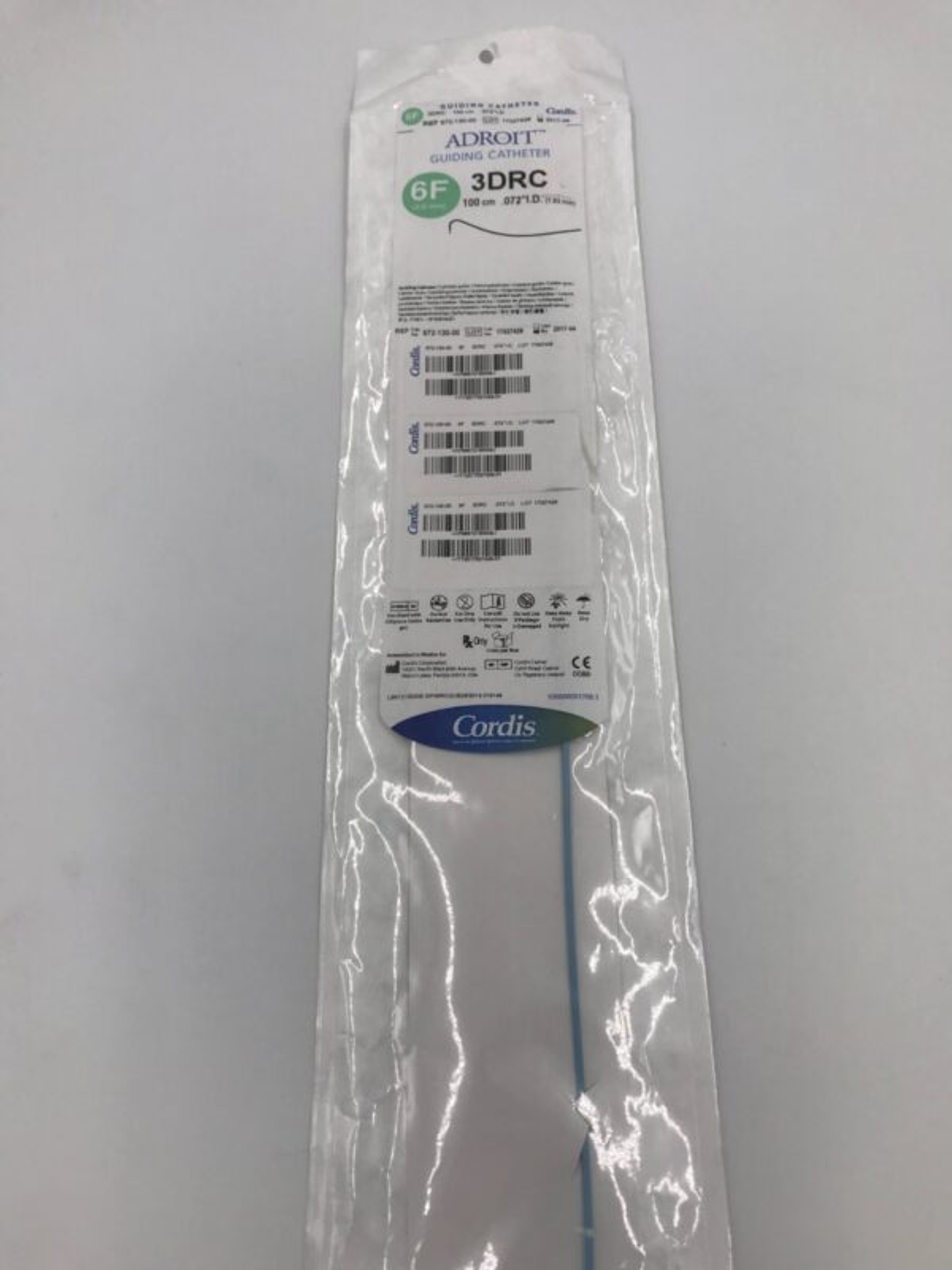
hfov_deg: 49.7
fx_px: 1027
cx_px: 476
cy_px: 635
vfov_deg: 63.4
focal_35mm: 28
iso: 20
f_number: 1.8
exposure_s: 1/320
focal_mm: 3.99
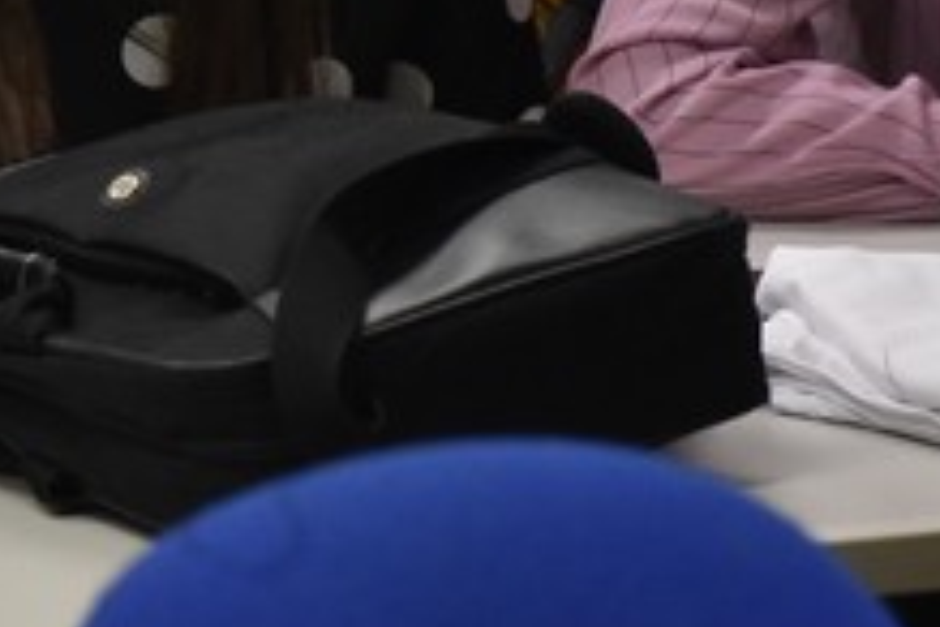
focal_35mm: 412
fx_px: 10757
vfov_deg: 3.3
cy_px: -384
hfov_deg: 5.0
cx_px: 69
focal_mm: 110
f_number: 4.5
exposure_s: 1/400
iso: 3200
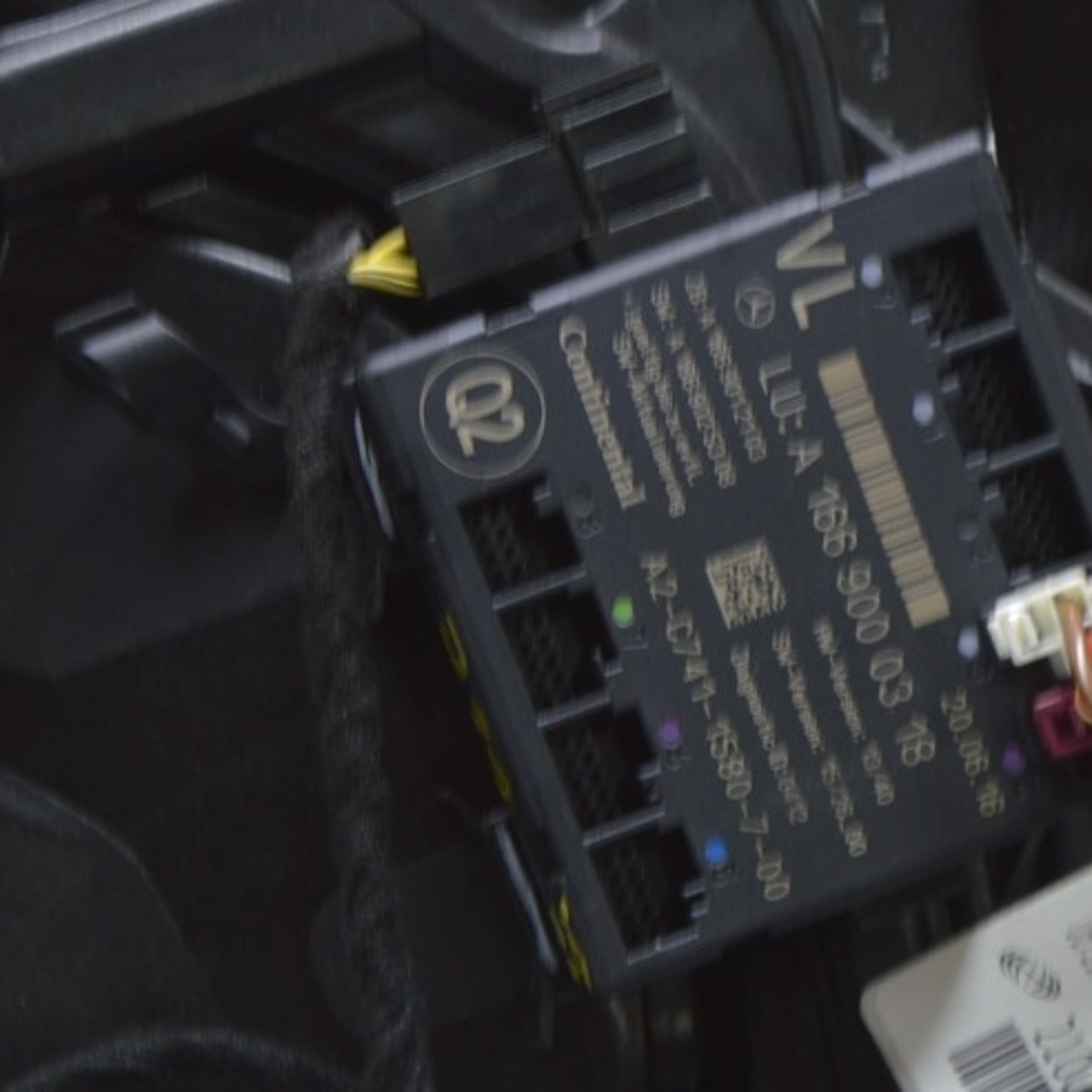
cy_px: 569
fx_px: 5207
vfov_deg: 12.0
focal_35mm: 146
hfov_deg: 12.0
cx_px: 739
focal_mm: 55
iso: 400
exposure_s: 1/20
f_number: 5.6
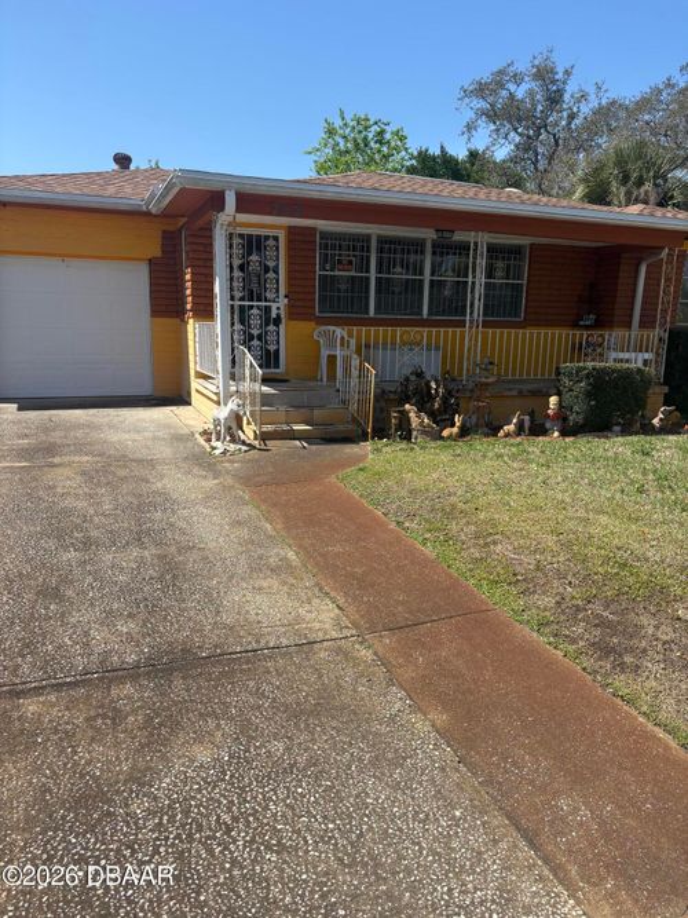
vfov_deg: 67.3
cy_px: 459
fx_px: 689
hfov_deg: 53.0
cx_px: 344
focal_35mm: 26
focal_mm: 5.96
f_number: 1.6
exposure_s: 1/3279
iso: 50
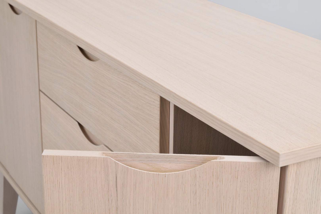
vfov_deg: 18.2
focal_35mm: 75
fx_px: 669
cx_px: 160
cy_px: 107
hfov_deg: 27.0
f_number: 16
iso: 100
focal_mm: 50
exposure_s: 1/100
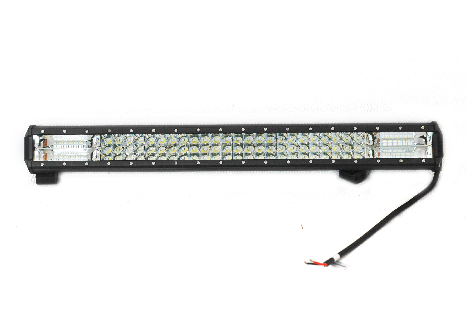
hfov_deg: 27.0
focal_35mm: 75
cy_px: 156
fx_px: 972
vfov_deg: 18.1
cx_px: 234
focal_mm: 50
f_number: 2.8
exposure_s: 1/640
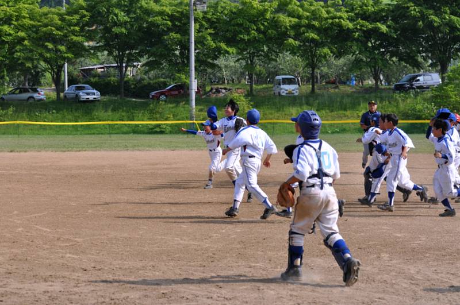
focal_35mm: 105
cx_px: 230
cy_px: 152
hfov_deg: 19.5
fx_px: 1340
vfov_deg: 13.0
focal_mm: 70
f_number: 5
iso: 200
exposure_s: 1/1250
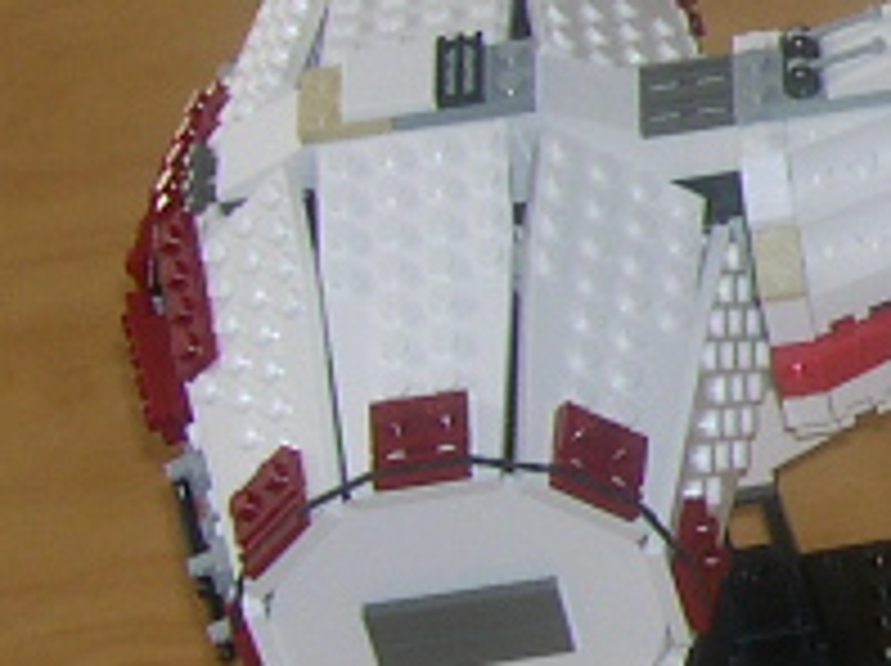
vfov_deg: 7.5
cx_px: 2070
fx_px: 5065
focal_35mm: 197
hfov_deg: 9.1
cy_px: 153
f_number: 2.8
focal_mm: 8
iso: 100
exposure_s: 1/60
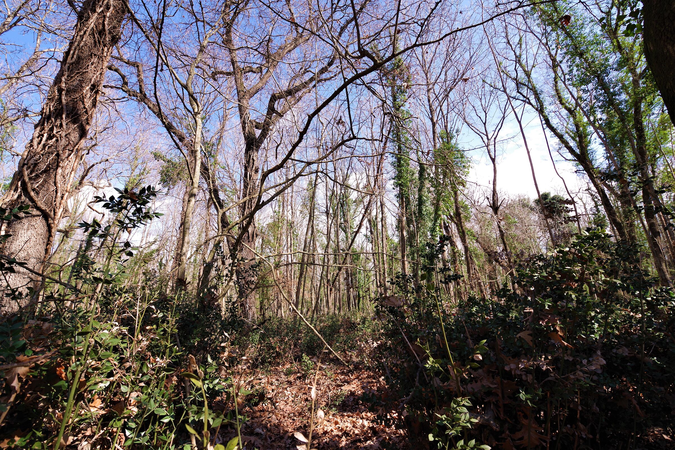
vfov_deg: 77.4
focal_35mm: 15
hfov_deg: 100.4
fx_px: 281
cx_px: 338
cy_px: 225
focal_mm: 15
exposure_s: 1/30
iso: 100
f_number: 10
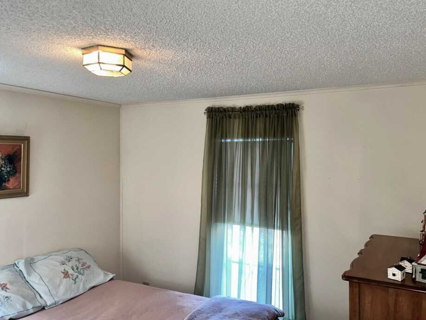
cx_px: 234
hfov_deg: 61.5
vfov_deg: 48.2
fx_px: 357
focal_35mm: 29
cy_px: 165
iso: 64
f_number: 1.6
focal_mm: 5.1
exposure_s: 1/20
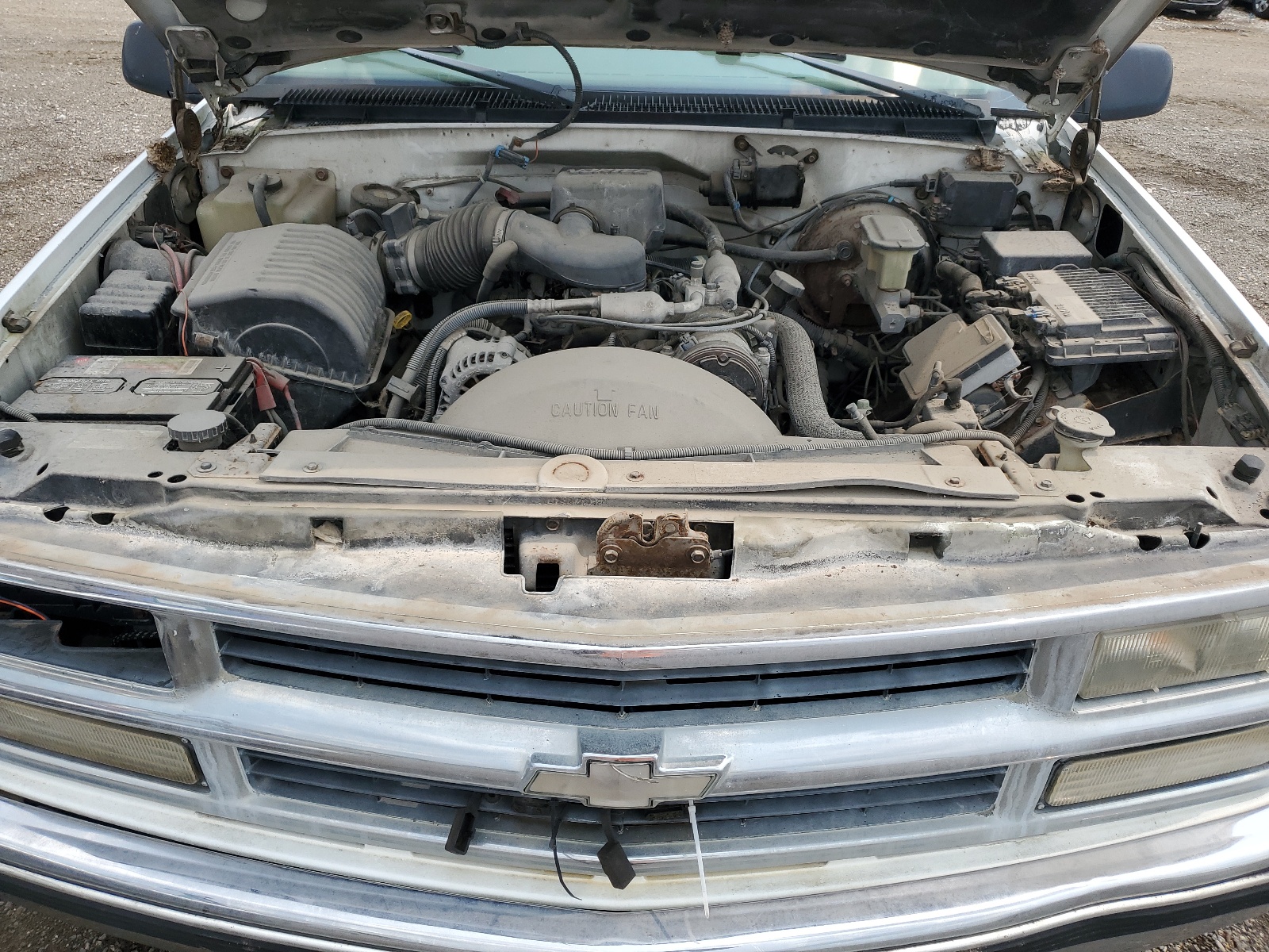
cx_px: 634
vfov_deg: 53.1
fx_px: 953
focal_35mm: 26
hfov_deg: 67.3
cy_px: 476
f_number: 1.5
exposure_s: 1/2000
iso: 50
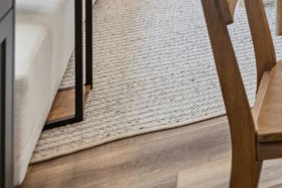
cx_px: 482
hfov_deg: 22.4
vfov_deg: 16.5
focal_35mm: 62
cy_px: -191
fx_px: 486
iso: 100
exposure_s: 1/40
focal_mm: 15
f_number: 4
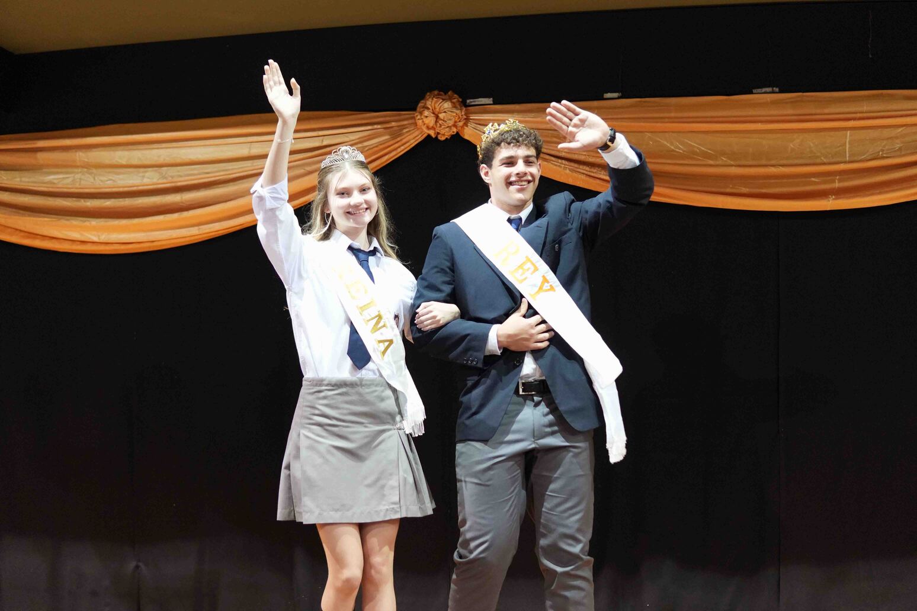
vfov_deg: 29.9
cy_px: 306
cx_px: 458
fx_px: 1146
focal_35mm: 45
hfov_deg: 43.6
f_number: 2
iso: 2500
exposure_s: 1/160
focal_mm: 30
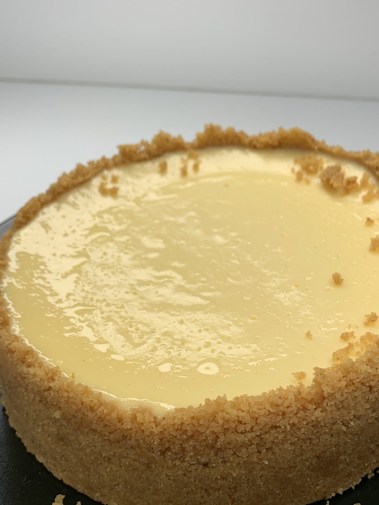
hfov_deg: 38.5
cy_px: 251
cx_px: 230
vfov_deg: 50.1
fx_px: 540
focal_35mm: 37
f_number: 1.8
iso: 25
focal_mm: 4.25
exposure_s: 1/408
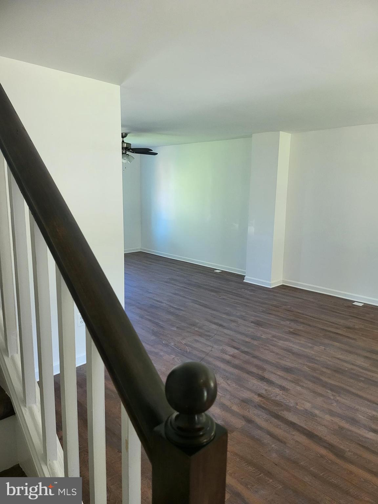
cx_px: 189
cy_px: 252
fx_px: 349
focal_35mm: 24
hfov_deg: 56.8
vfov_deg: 71.6
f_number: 1.8
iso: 320
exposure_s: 1/120
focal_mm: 5
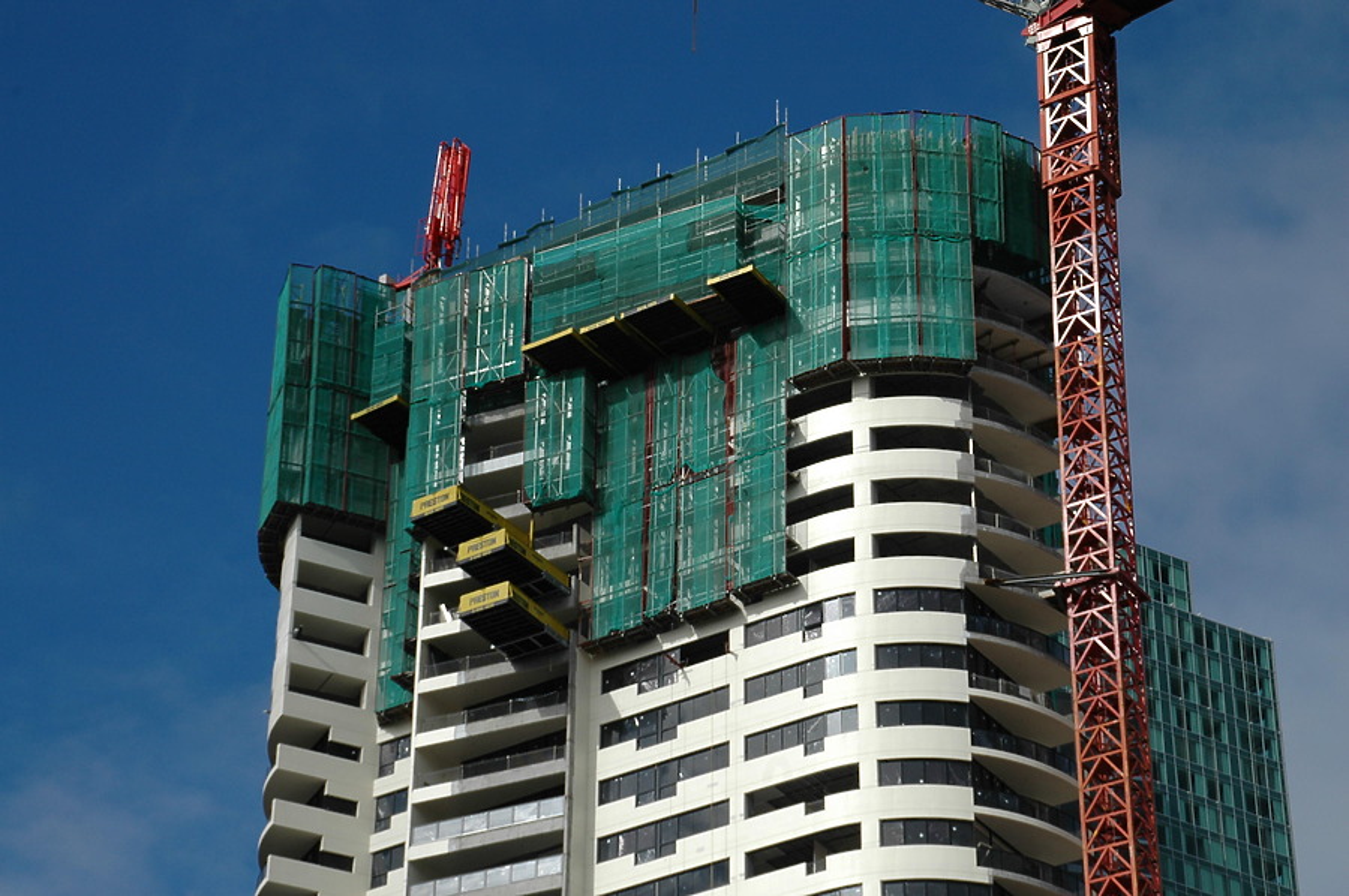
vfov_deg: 12.7
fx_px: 4043
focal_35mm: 108
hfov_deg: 18.9
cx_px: 674
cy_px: 448
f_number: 11
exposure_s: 1/500
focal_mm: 72
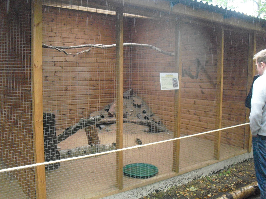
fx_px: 277
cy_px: 100
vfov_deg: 39.7
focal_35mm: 36
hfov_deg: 51.4
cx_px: 133
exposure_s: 1/100
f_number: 3.1
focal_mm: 6.3
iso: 800
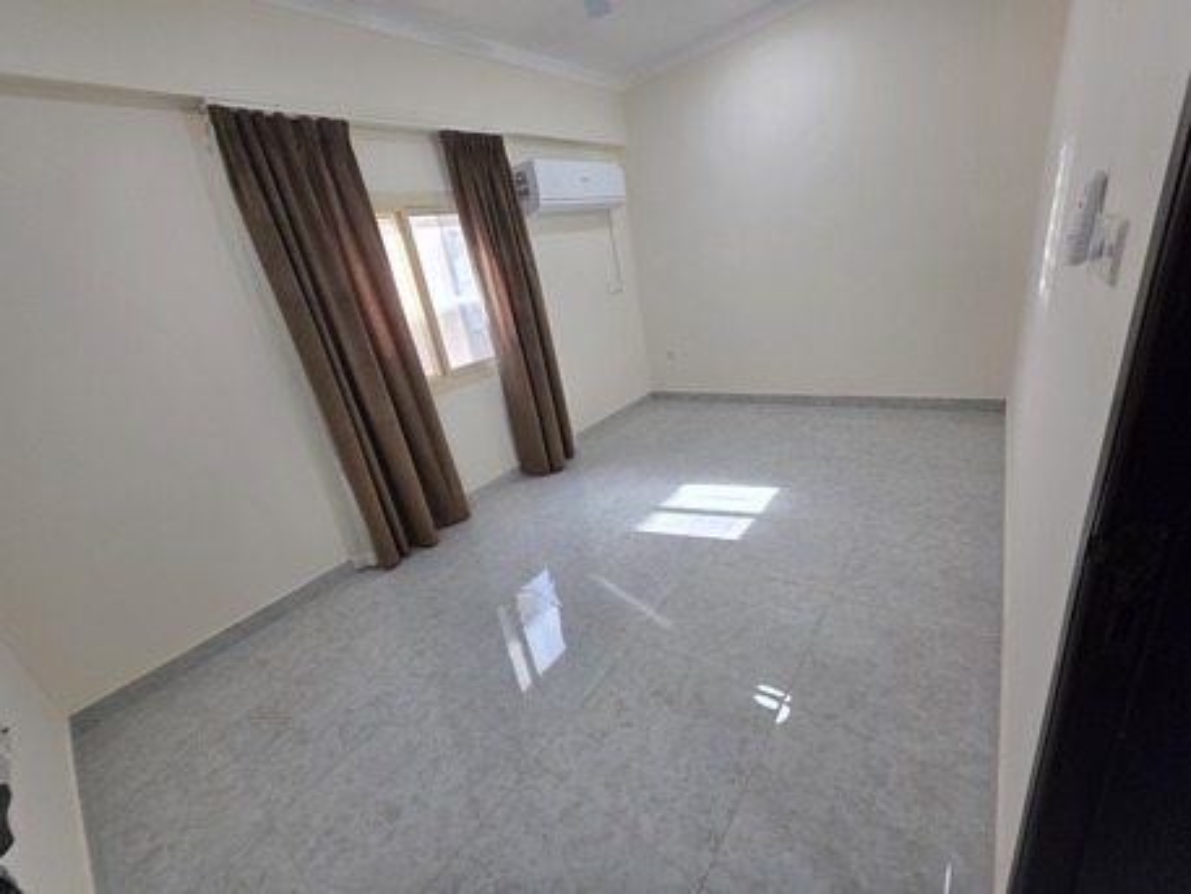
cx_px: 596
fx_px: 447
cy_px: 447
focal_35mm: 13
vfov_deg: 89.9
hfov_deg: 106.2
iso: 64
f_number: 1.9
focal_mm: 2.2
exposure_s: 1/100
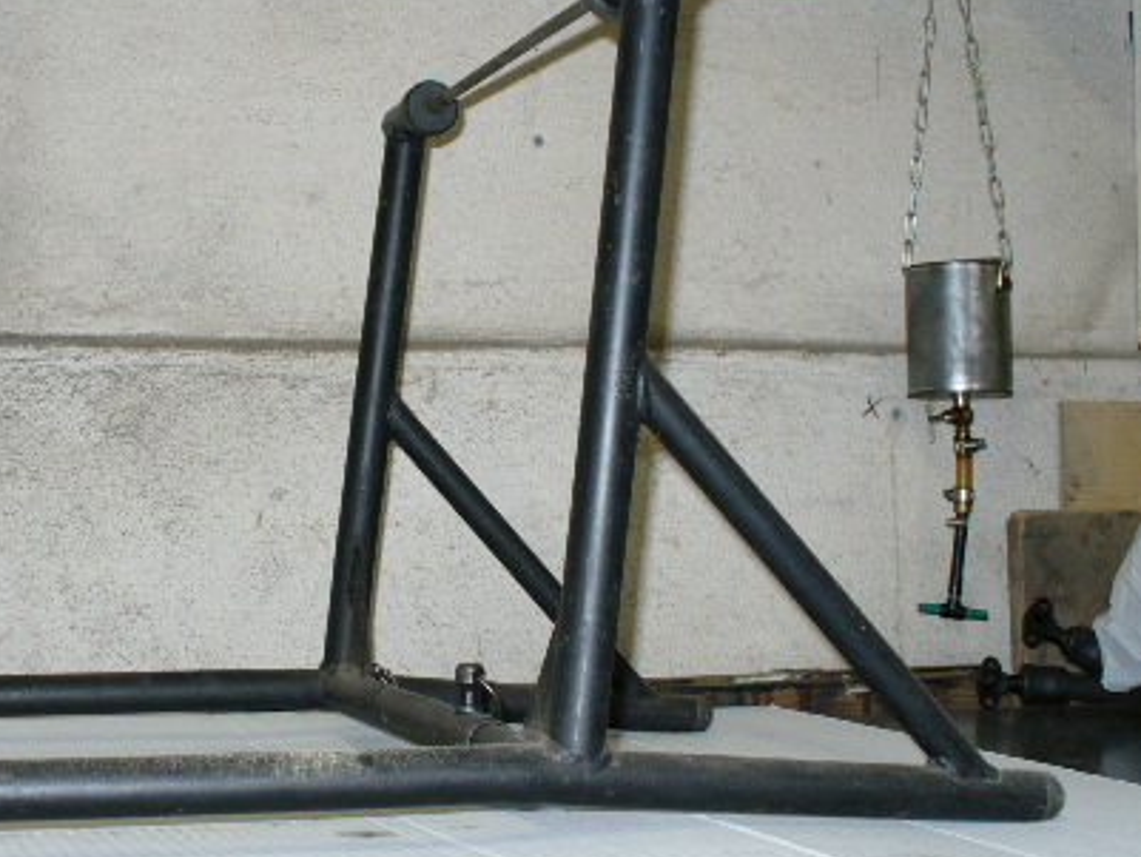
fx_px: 1945
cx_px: 455
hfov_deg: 32.6
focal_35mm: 59
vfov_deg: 24.8
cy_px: 512
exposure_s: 1/30
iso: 100
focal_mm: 6.1
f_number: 2.8
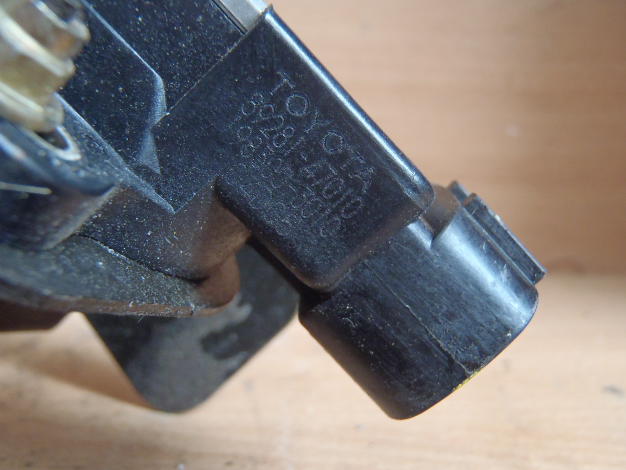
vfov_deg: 38.7
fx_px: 669
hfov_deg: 50.1
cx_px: 313
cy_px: 235
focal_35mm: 37
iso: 320
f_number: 4.7
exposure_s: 1/4
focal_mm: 6.64
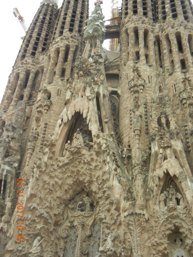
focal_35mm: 45
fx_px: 335
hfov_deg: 32.2
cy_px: 128
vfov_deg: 42.1
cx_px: 96
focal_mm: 8.1
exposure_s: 1/182
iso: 160
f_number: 3.8
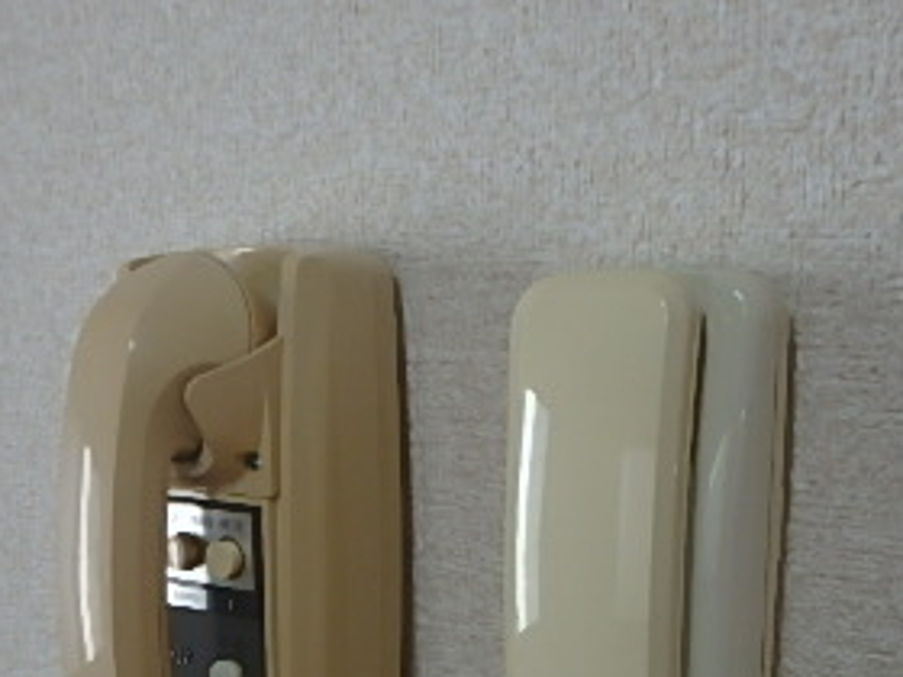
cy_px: 745
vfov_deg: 27.7
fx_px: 1252
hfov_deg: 39.6
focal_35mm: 48
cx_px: 429
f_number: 3.5
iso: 200
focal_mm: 3.7
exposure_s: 1/50
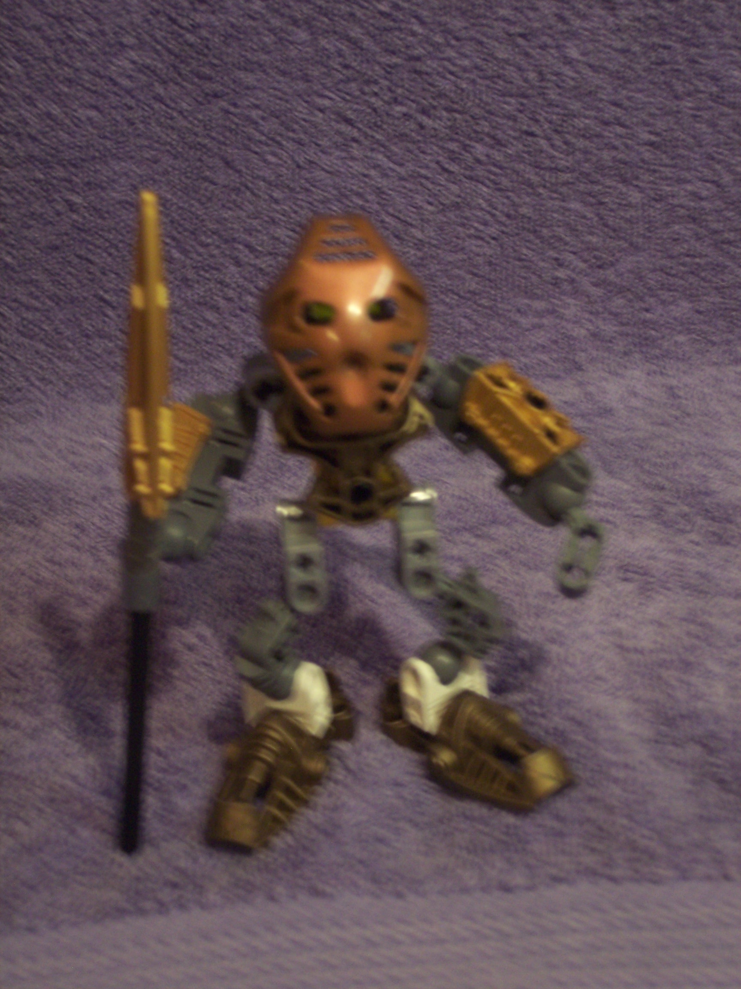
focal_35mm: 91
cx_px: 370
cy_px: 494
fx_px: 2597
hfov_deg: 16.2
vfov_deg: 21.5
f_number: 4.1
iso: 200
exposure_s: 1/8
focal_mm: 18.7
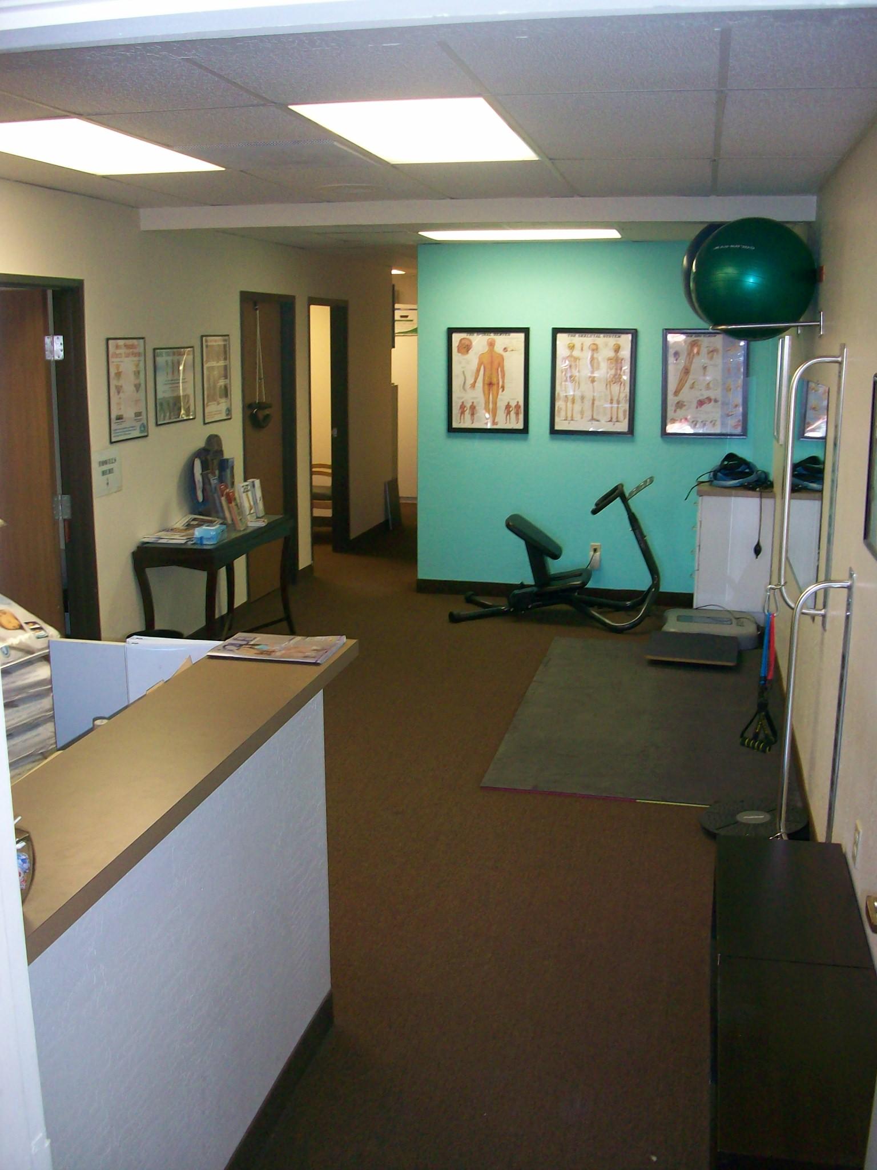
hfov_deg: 41.8
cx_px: 438
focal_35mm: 34
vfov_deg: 54.0
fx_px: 1149
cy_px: 585
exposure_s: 1/60
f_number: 2.8
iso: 160
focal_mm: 5.7
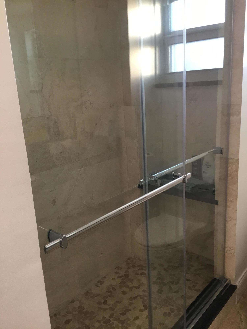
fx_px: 295
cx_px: 124
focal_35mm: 31
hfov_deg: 45.4
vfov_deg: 58.4
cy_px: 164
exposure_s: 1/30
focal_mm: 3.3
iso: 64
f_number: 2.4
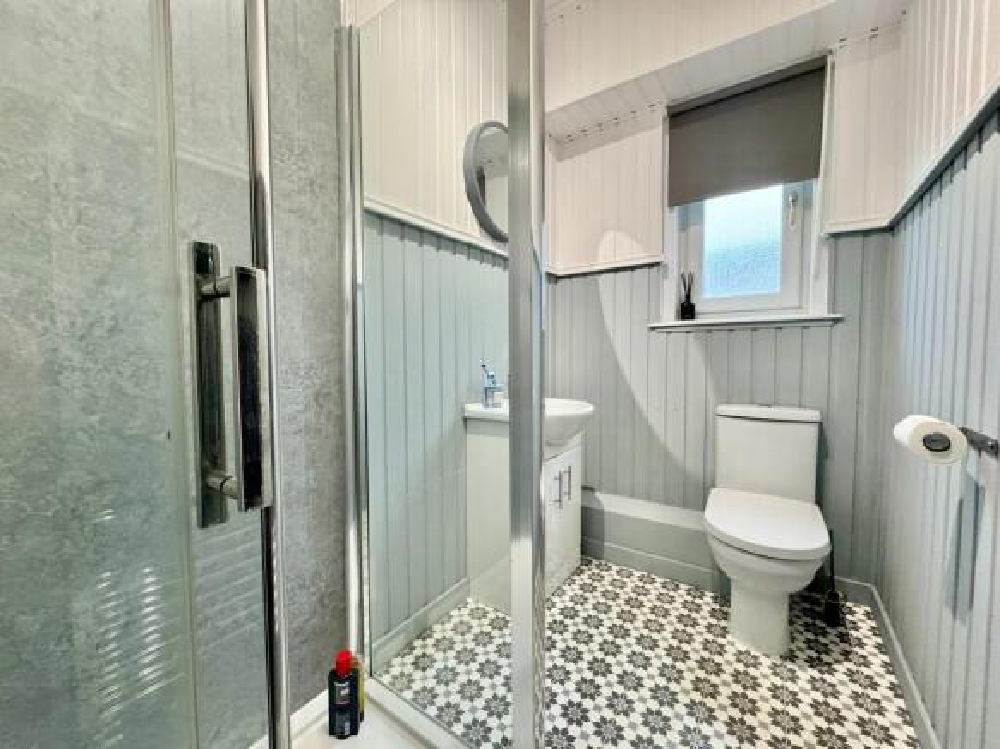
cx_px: 500
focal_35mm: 14
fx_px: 404
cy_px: 374
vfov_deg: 85.7
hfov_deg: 102.1
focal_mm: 2.22
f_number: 2.2
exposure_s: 1/50
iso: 200
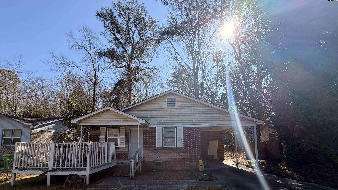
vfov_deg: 65.1
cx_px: 161
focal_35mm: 16
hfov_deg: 99.3
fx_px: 143
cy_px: 128
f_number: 2.2
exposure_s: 1/672
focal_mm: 2.22
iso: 40
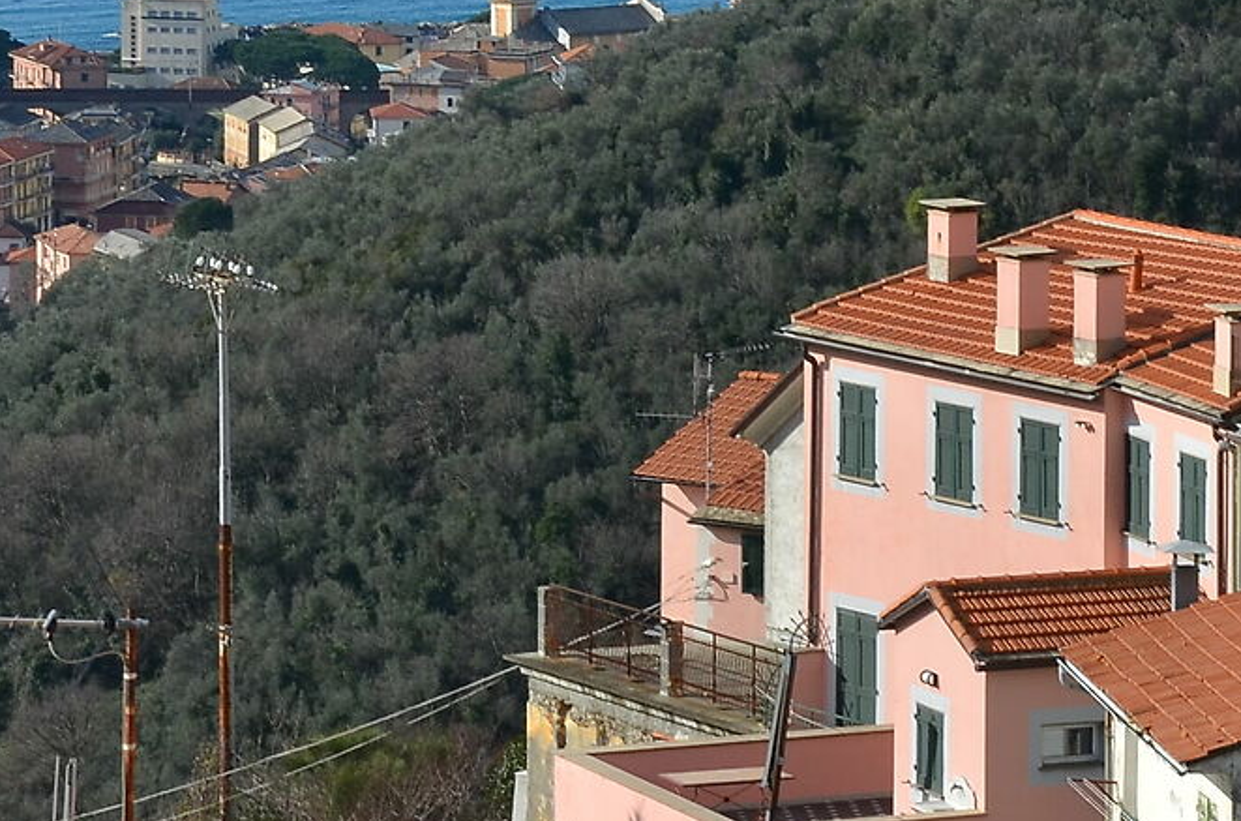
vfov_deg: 5.0
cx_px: 624
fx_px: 9354
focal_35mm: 272
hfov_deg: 7.6
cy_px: -122
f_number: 10
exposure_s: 1/250
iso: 100
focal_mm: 50
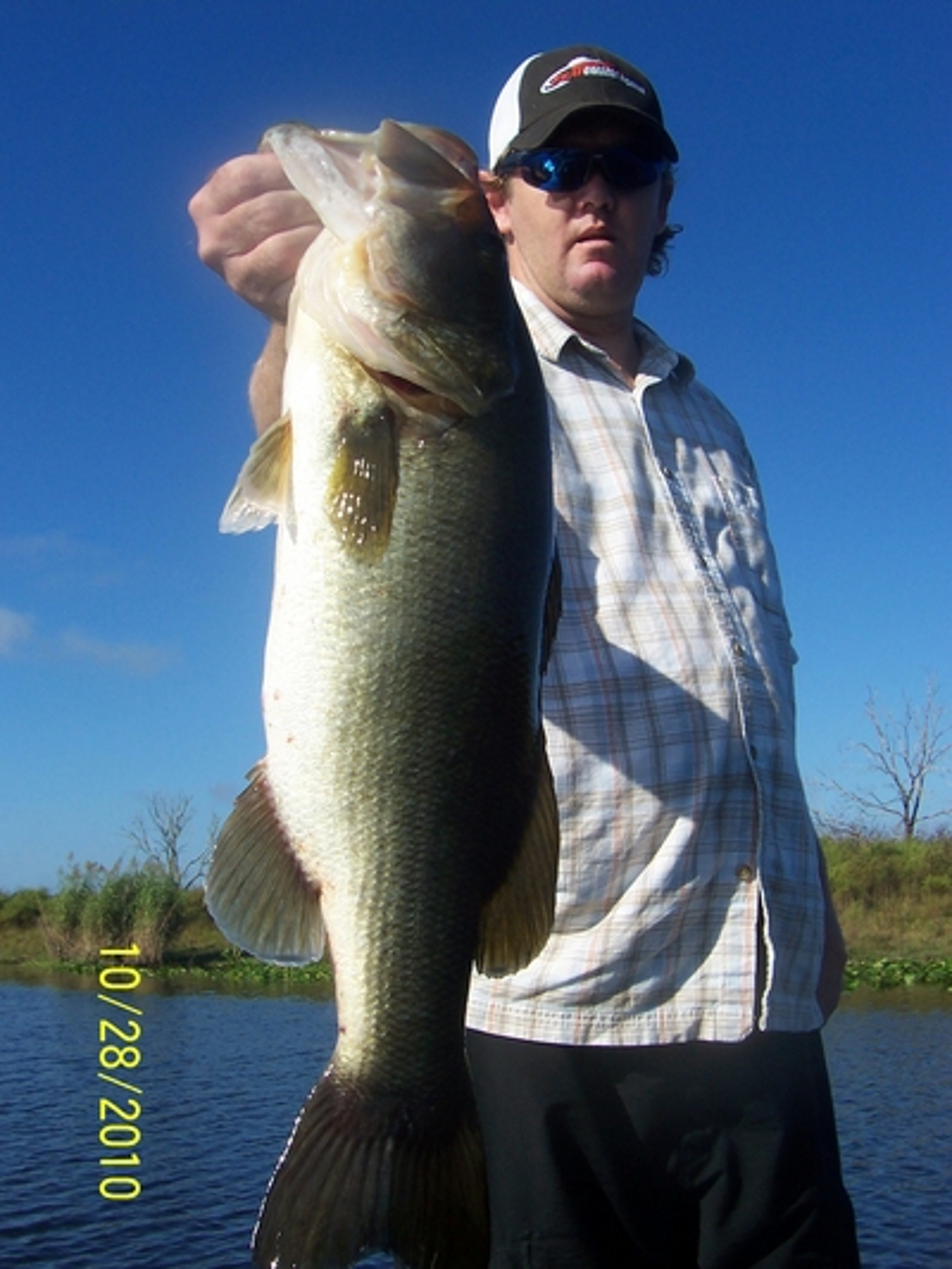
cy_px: 634
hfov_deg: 38.7
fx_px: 1356
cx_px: 476
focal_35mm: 37
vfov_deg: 50.1
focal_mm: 5.6
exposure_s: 1/750
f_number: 5.6
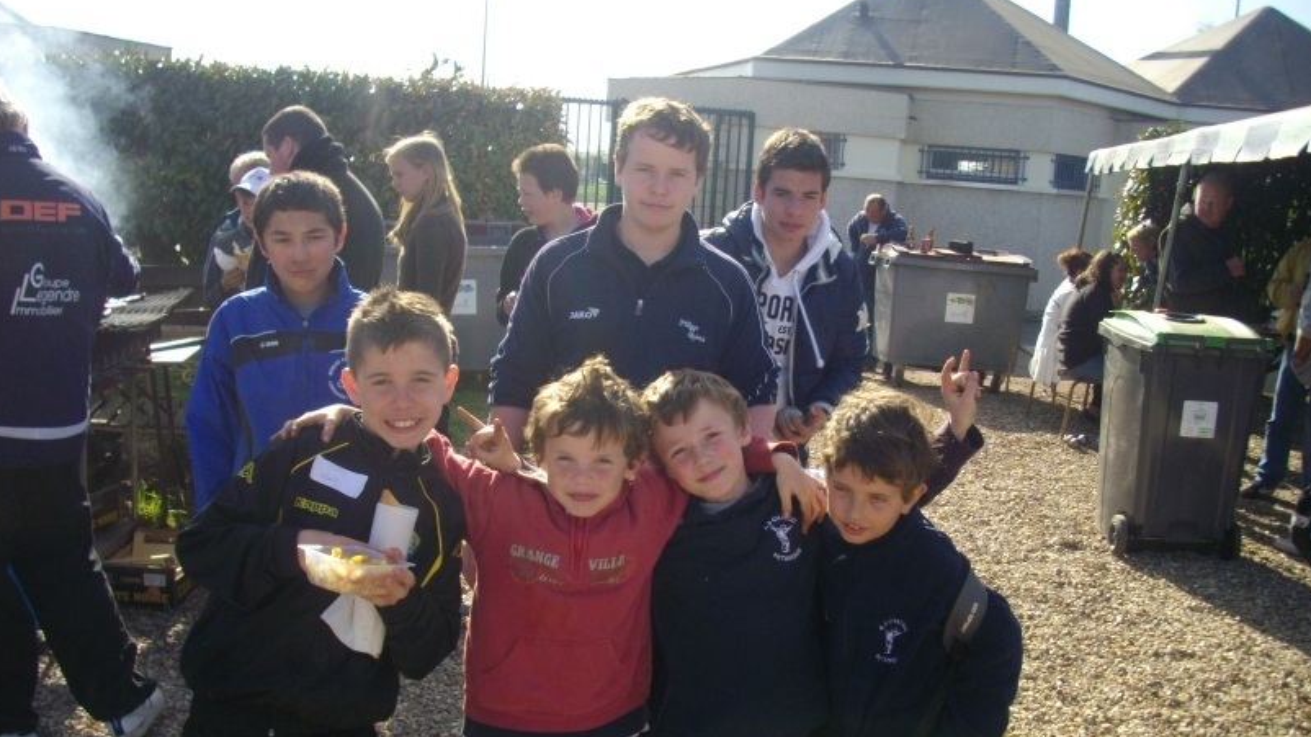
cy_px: 430
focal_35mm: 41
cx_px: 656
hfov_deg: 49.4
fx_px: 1425
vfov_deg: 29.0
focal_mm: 6.2
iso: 100
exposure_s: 1/200
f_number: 5.6
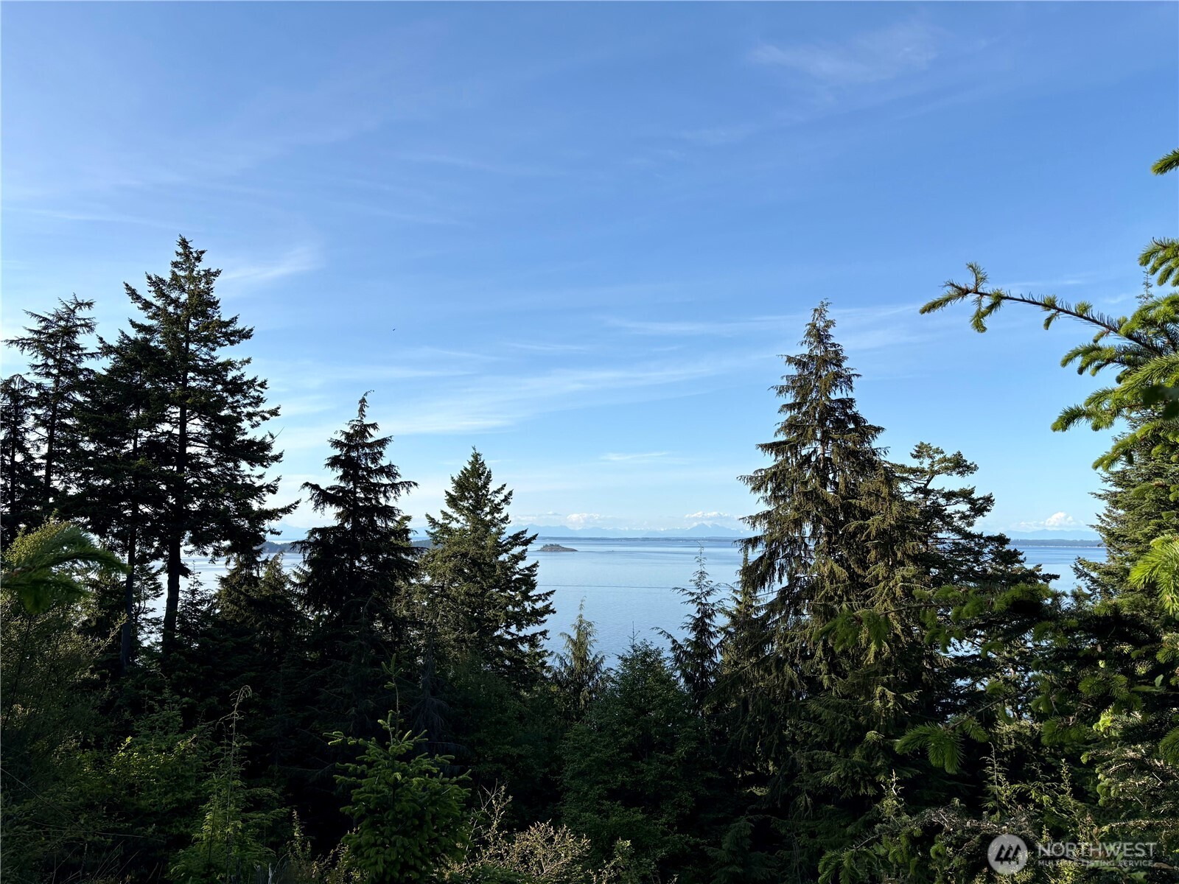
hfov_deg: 67.3
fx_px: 886
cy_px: 442
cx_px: 590
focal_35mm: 26
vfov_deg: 53.1
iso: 50
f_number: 1.6
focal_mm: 5.96
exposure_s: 1/3125
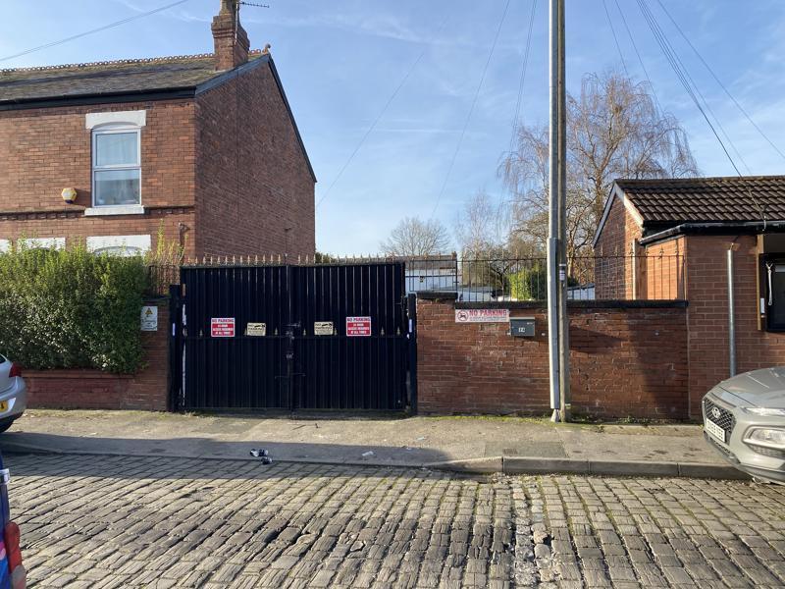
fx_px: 590
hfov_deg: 67.3
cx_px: 392
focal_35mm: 26
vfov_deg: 53.1
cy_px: 294
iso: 32
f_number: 1.8
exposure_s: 1/1135
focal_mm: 4.25
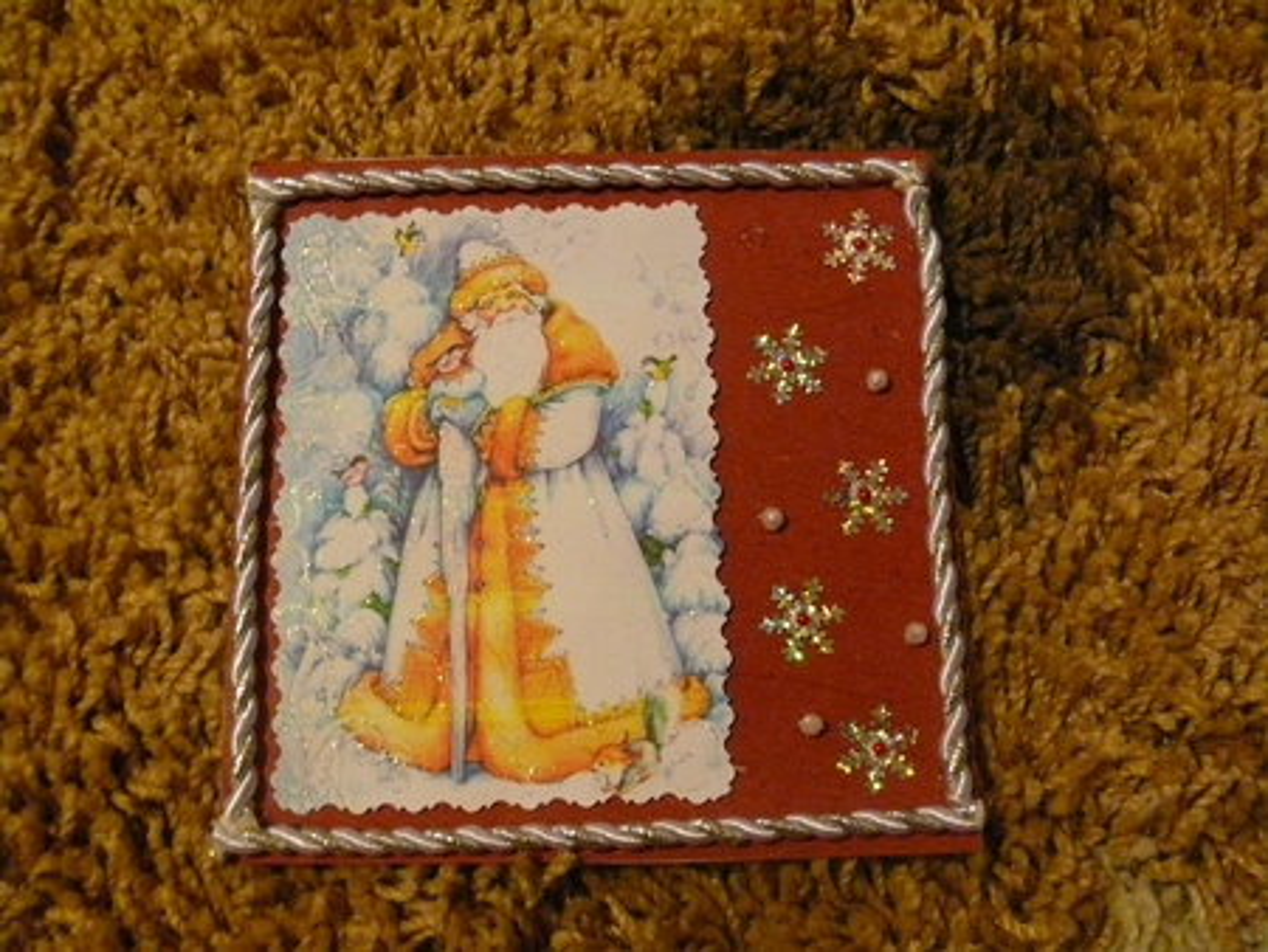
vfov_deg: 37.8
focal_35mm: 38
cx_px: 634
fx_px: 1393
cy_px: 476
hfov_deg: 49.0
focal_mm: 8
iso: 800
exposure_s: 1/10
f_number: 2.8
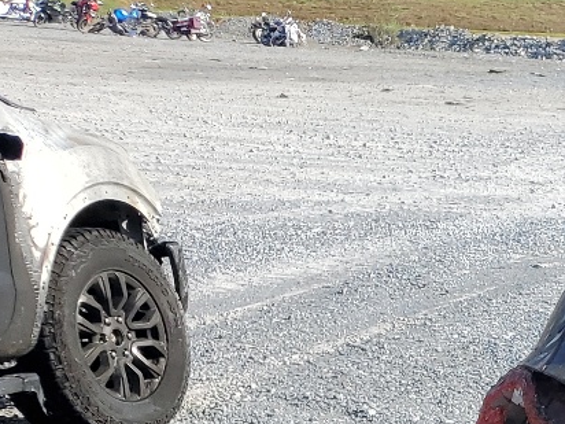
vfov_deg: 13.9
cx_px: 1071
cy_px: 605
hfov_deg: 15.9
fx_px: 1649
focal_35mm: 101
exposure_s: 1/1667
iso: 50
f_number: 1.5
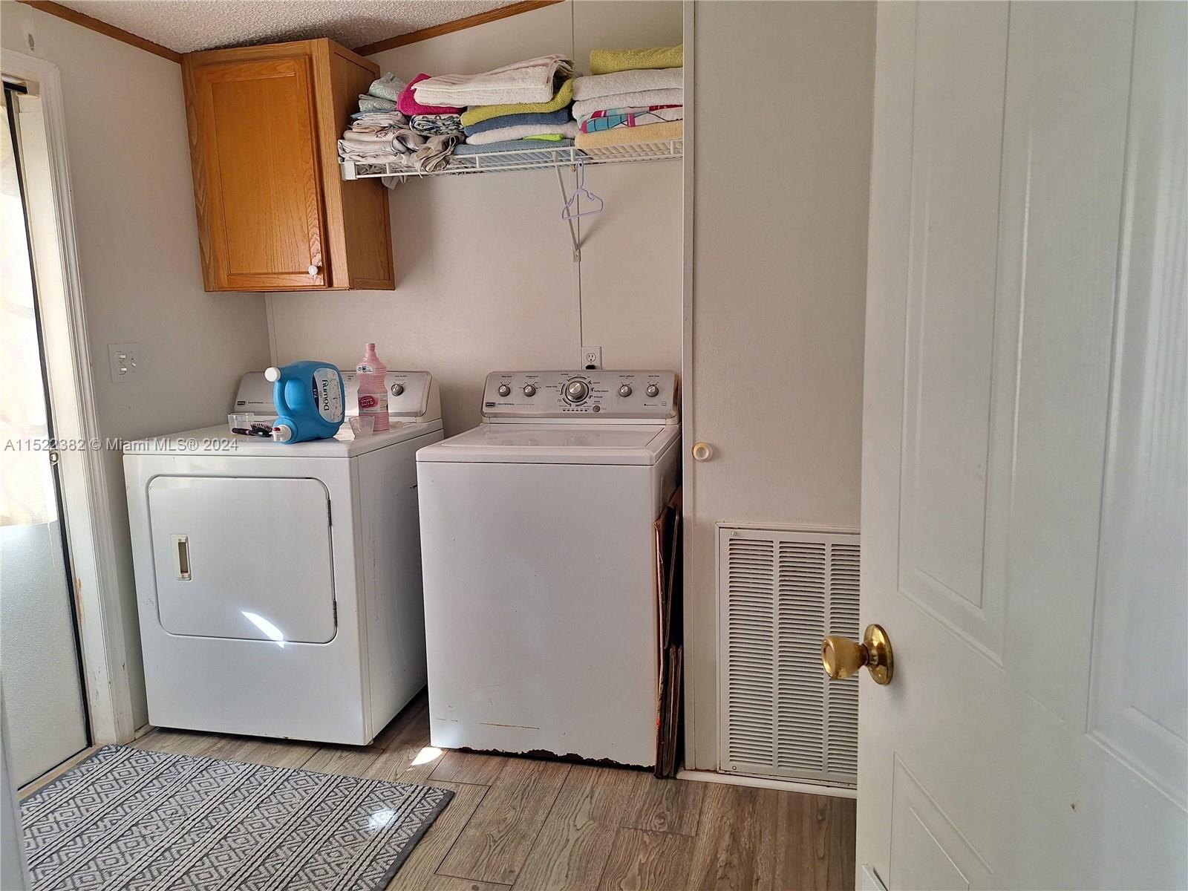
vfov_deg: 58.9
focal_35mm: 23
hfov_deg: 73.9
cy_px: 446
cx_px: 594
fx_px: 789
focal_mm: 5.54
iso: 40
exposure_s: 1/169
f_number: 1.8
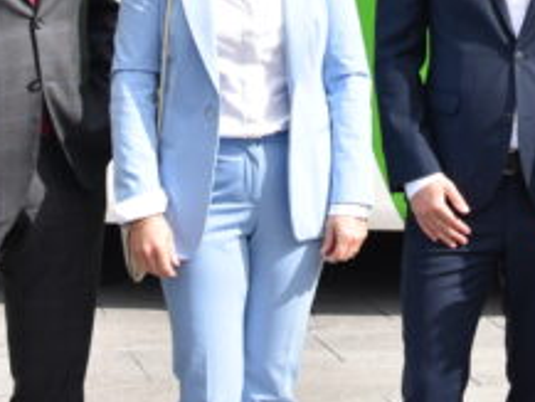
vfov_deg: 13.8
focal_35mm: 102
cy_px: -163
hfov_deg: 19.0
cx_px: 439
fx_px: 1577
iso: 200
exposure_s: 1/320
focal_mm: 20
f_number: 9
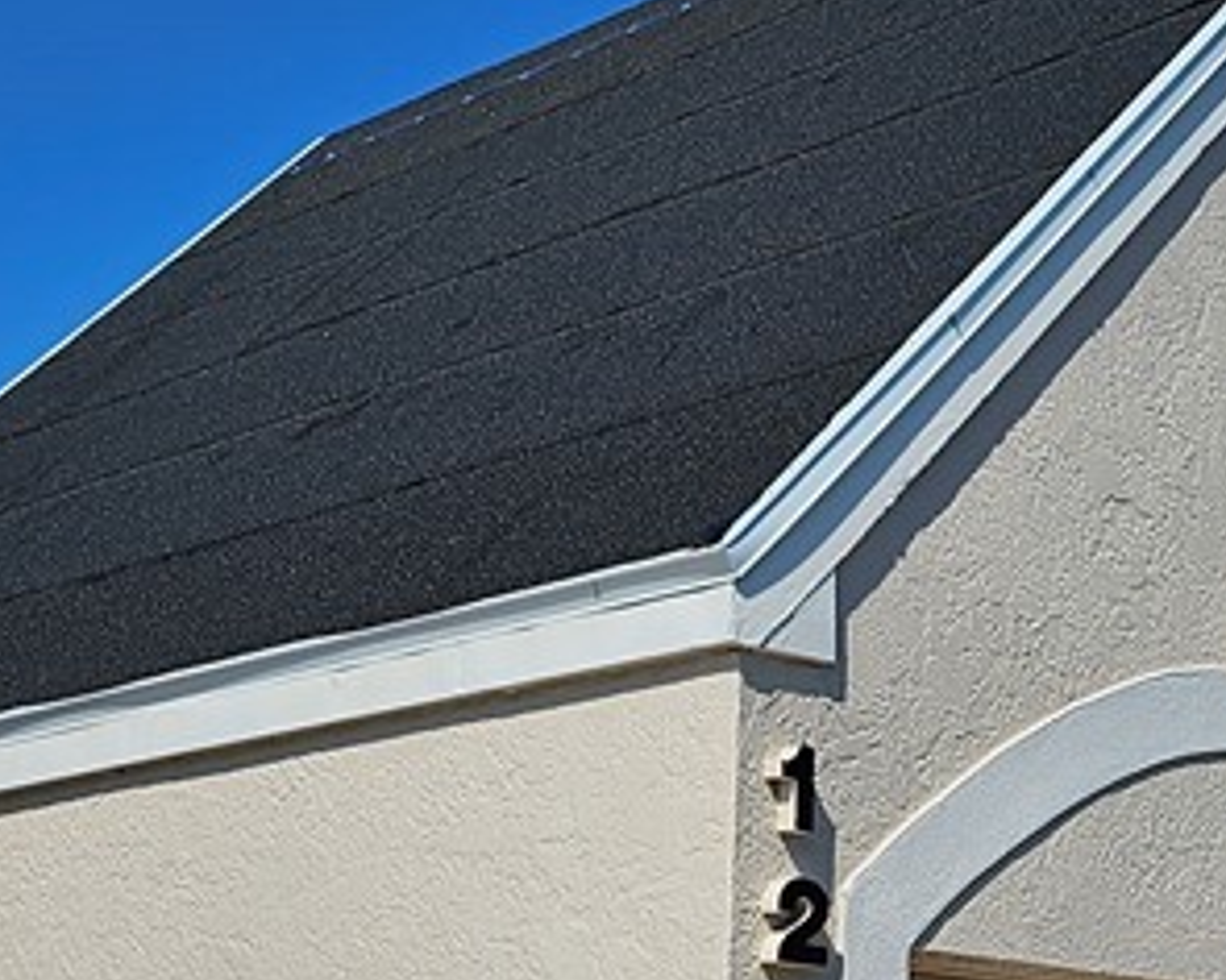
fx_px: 2830
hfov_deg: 24.0
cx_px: 1022
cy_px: 1188
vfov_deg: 18.6
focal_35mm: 78
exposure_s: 1/1936
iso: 12
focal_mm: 6.3
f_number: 1.7
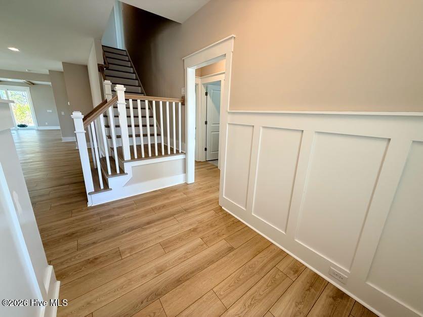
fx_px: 171
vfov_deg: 85.7
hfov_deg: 102.1
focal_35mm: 14
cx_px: 212
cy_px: 158
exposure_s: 1/120
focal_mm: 2.22
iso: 200
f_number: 2.2
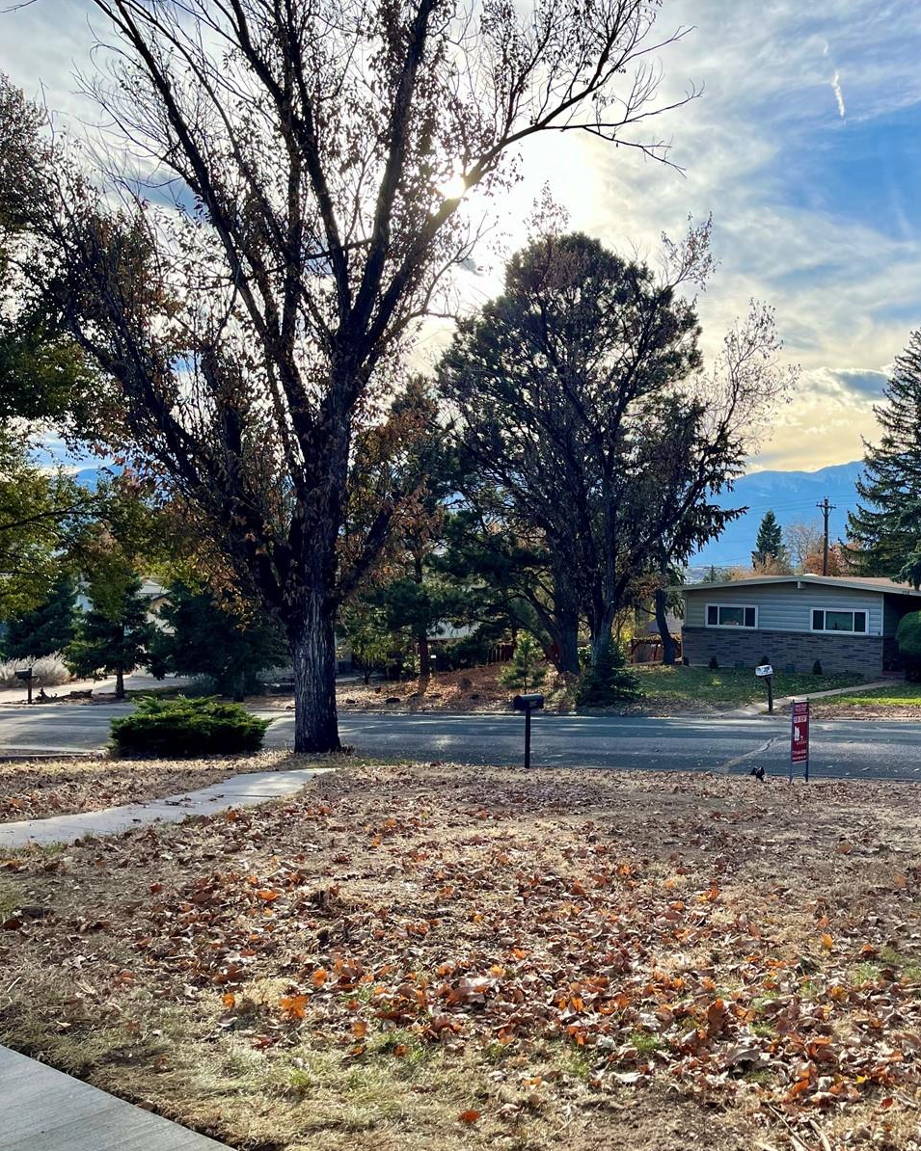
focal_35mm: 34
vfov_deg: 52.8
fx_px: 1159
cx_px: 709
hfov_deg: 41.8
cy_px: 576
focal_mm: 5.1
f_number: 1.6
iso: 50
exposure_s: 1/1957
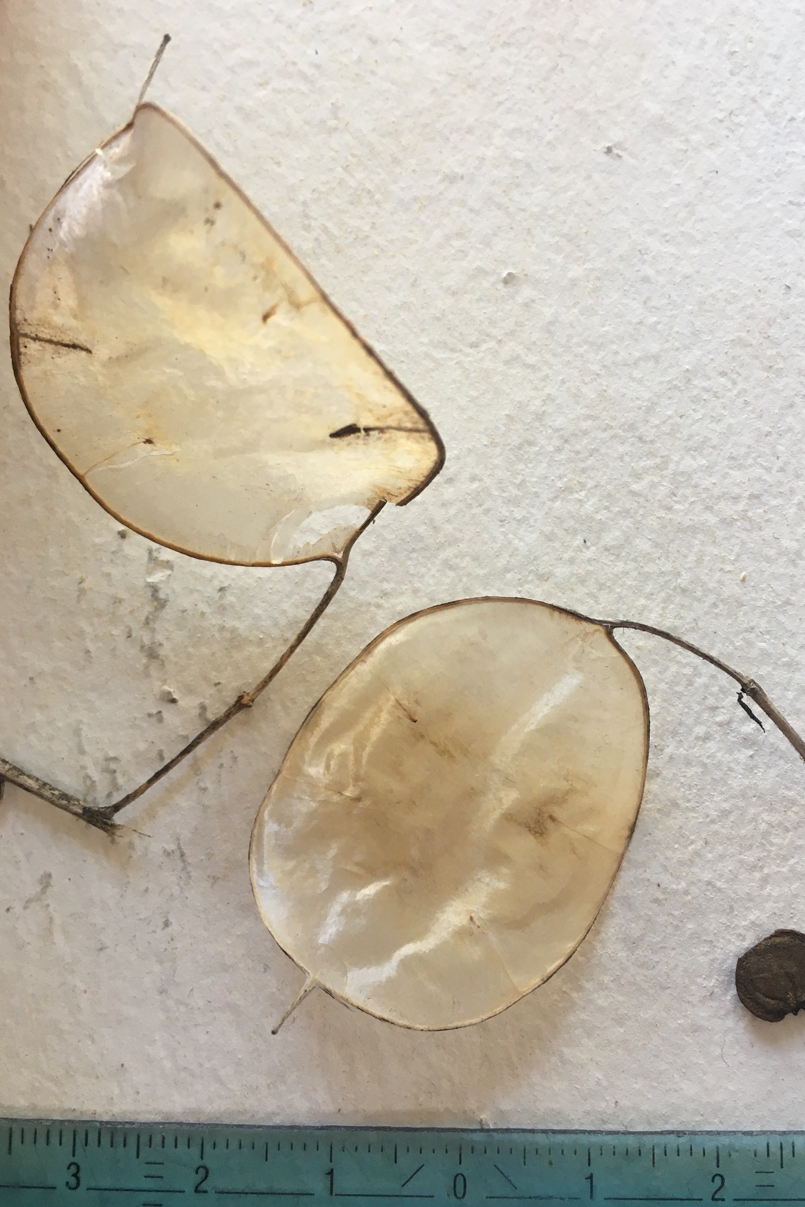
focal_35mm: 31
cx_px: 445
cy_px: 599
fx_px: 1040
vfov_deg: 60.3
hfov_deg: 42.3
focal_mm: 4.15
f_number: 2.2
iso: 32
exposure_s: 1/33
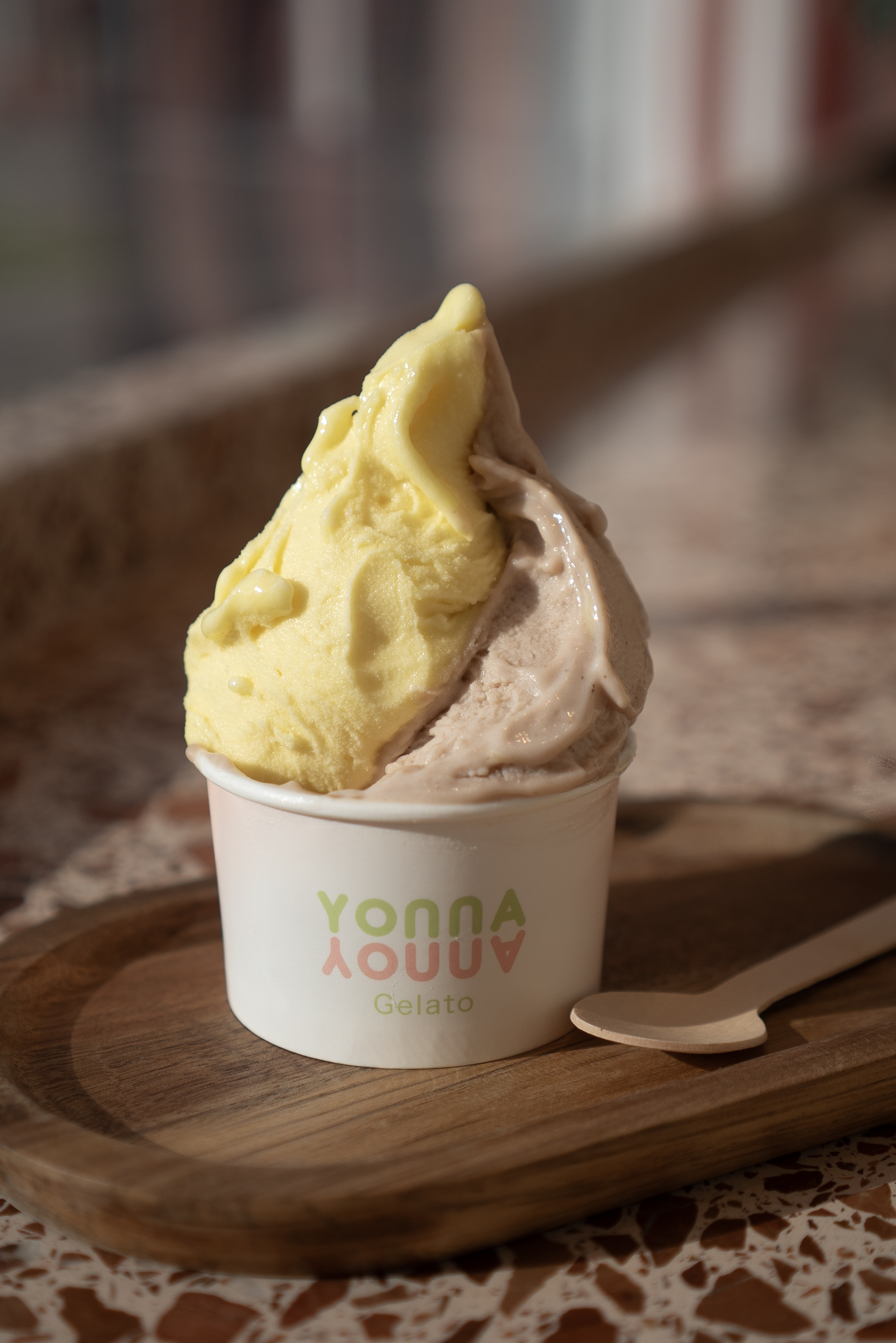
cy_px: 672
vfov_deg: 38.2
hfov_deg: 26.0
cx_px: 448
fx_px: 1939
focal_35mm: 52
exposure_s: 1/1600
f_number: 2.8
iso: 100
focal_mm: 35
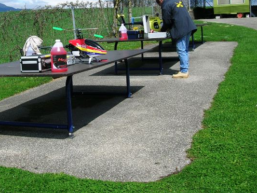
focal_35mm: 51
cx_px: 99
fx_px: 379
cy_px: 49
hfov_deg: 37.3
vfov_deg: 28.2
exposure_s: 1/433
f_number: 4.9
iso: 50
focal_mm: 5.7
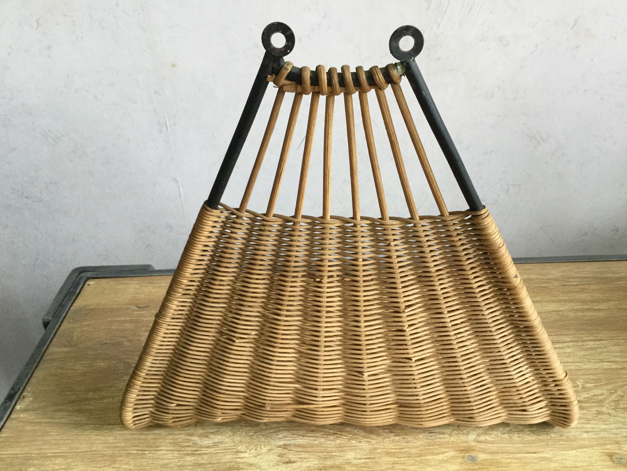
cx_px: 314
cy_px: 236
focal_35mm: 31
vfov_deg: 45.4
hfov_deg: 58.4
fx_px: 562
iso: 64
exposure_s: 1/33
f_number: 2.4
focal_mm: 3.3
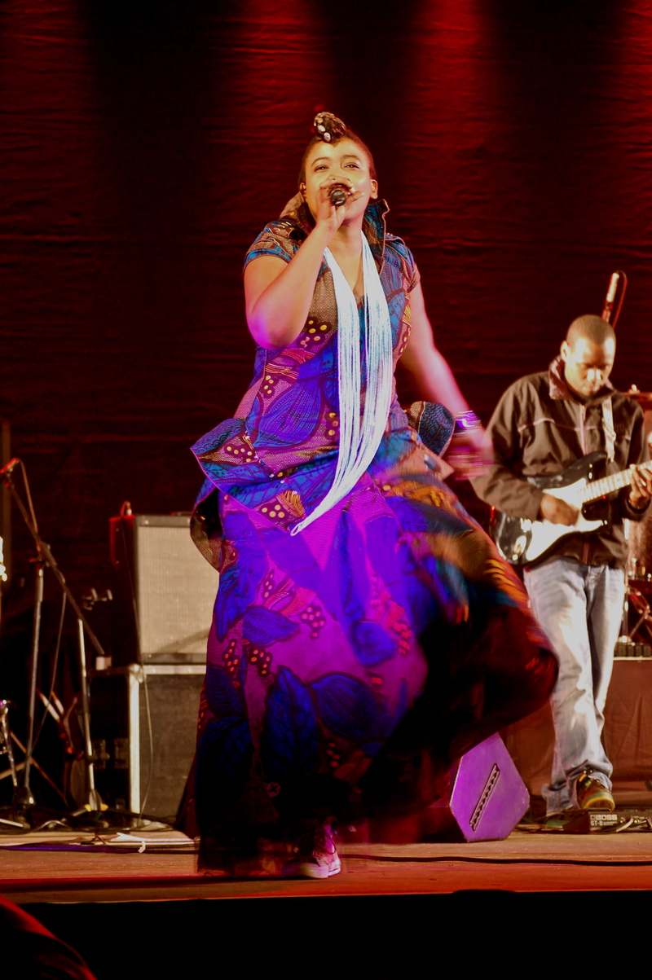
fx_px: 3265
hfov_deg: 11.4
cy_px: 490
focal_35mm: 120
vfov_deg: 17.1
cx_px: 326
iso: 1100
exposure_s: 1/30
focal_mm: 80
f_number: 4.5
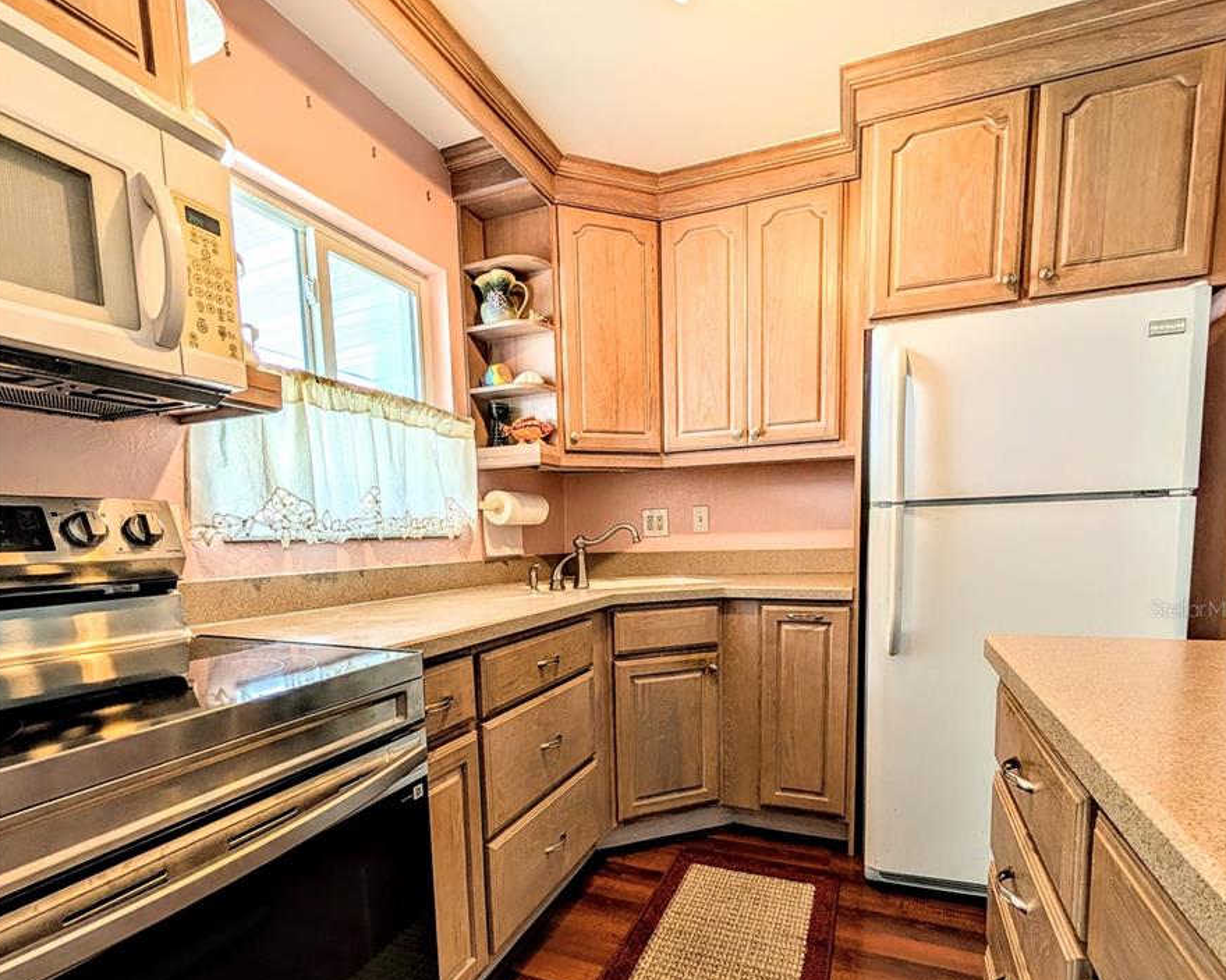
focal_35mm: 16
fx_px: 581
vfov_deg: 79.0
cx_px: 621
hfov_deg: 93.1
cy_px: 608
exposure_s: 1/184
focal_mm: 2.02
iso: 56
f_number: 1.7
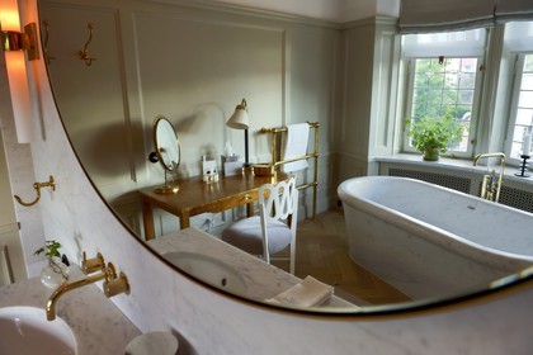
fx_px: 355
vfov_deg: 53.1
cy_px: 178
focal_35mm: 24
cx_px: 266
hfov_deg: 73.7
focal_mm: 24
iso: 400
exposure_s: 1/30
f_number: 5
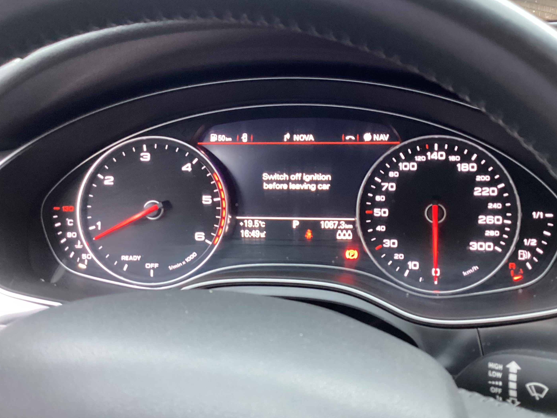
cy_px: 179
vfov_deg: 39.6
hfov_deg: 51.3
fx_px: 579
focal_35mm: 36
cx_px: 302
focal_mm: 3.3
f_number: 2.4
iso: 400
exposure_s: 1/40
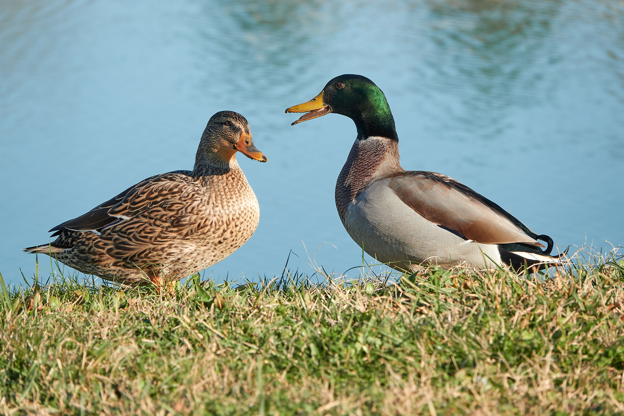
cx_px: 312
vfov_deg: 4.3
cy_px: 208
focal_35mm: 320
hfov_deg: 6.4
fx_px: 5546
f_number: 4
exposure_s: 1/640
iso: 125
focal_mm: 117.29
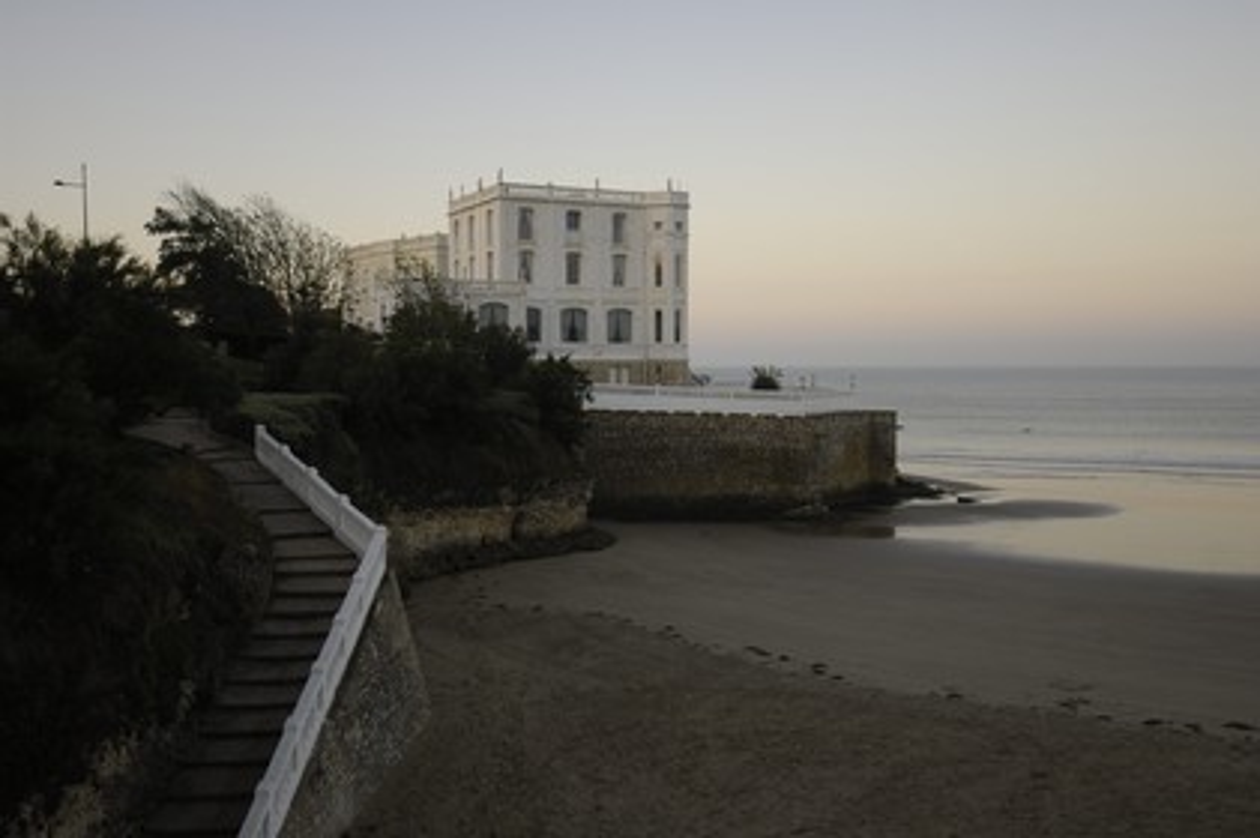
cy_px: 419
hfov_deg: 53.2
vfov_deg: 36.8
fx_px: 1259
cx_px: 630
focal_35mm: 36
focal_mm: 24
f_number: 4
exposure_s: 1/80
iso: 100
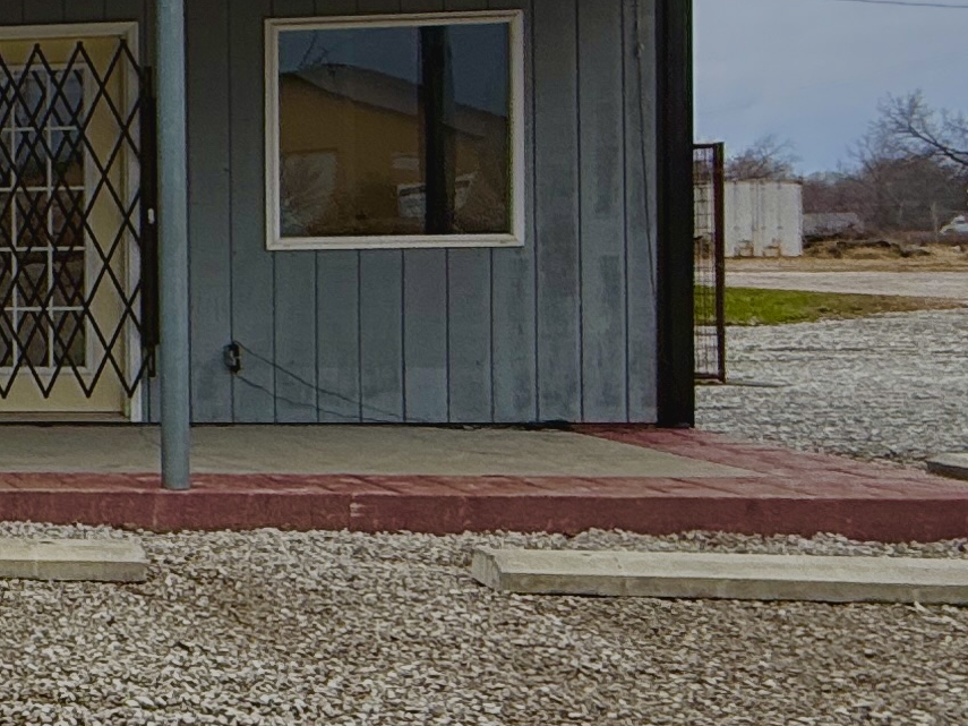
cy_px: 270
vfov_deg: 22.2
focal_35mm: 66
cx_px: -740
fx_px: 1845
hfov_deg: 20.9
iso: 64
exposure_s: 1/498
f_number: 2.2
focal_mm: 2.22
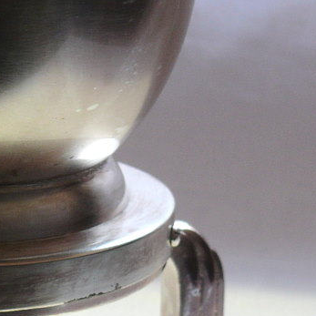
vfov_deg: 15.2
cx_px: -38
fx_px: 1177
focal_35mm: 114
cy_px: 261
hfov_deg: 14.9
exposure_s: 1/100
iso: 100
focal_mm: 7.4
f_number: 2.8
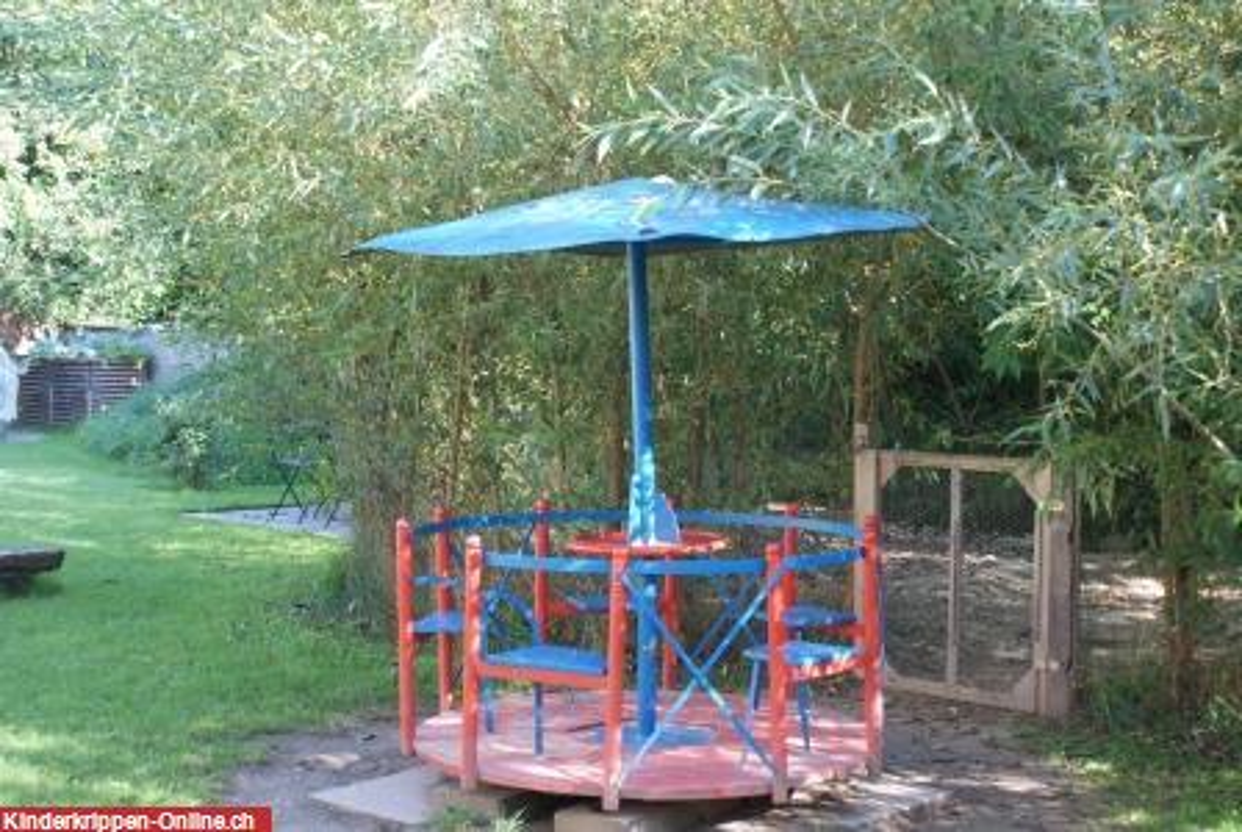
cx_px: 621
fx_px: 1814
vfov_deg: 25.8
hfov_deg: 37.8
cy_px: 416
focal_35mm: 52
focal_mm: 35
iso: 250
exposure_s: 1/60
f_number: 5.6
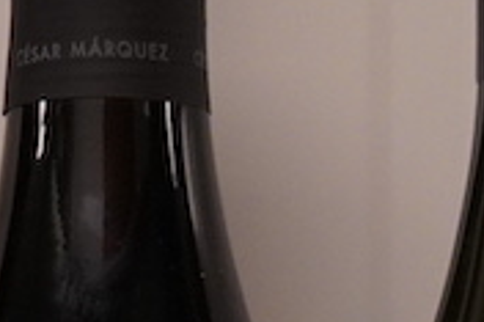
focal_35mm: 327
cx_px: 580
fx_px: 4392
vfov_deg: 4.1
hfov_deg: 6.3
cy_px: 673
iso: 1000
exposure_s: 1/50
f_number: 6.3
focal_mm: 30
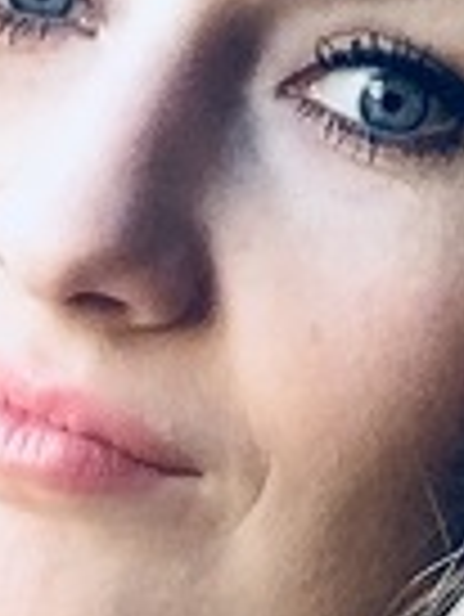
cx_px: 63
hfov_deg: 10.9
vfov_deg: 14.0
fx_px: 2427
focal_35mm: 136
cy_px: 782
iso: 64
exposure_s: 1/33
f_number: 2.2
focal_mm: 2.65
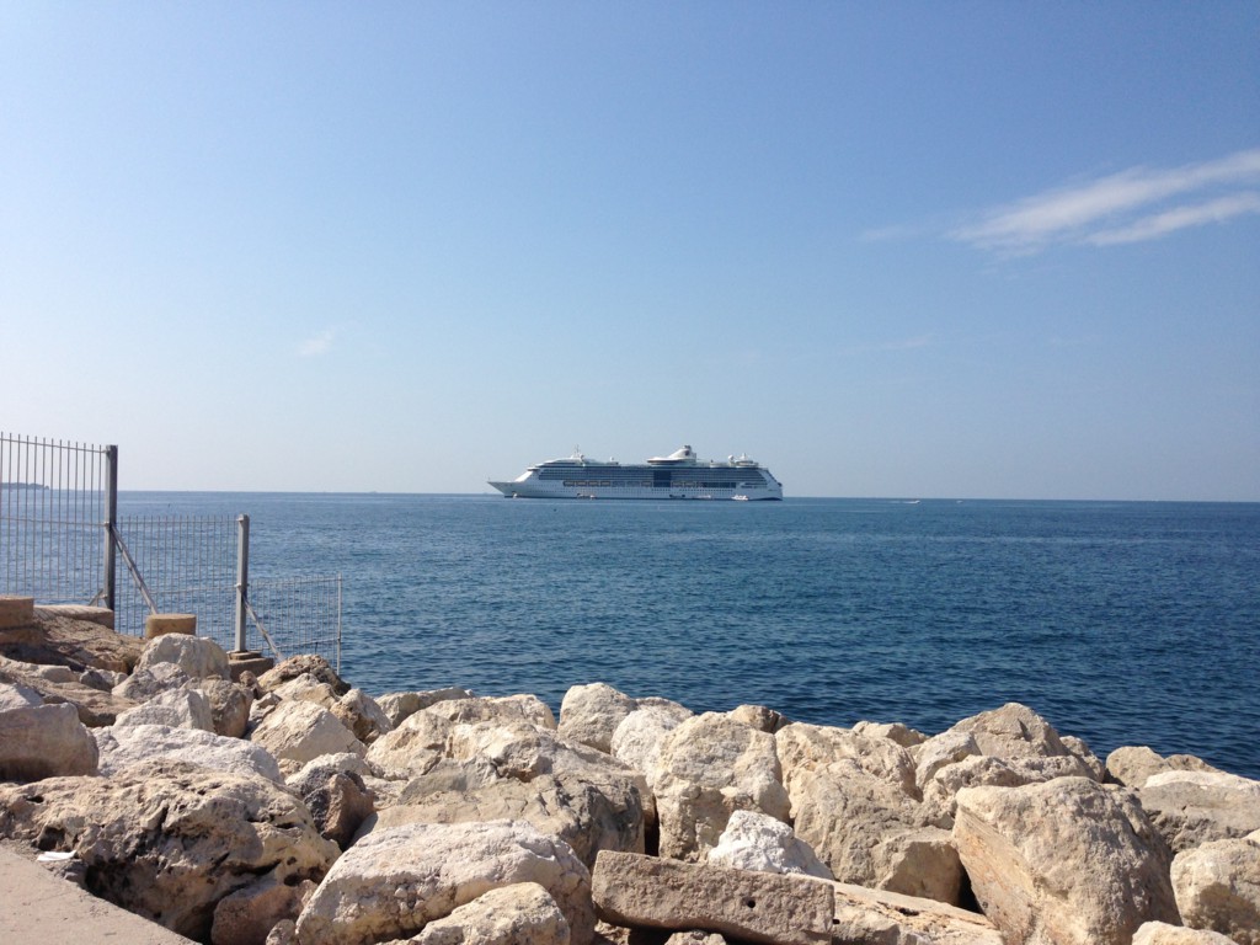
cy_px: 472
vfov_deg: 42.9
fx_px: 1201
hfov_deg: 55.4
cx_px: 630
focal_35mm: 33
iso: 50
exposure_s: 1/2358
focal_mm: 4.13
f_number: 2.4
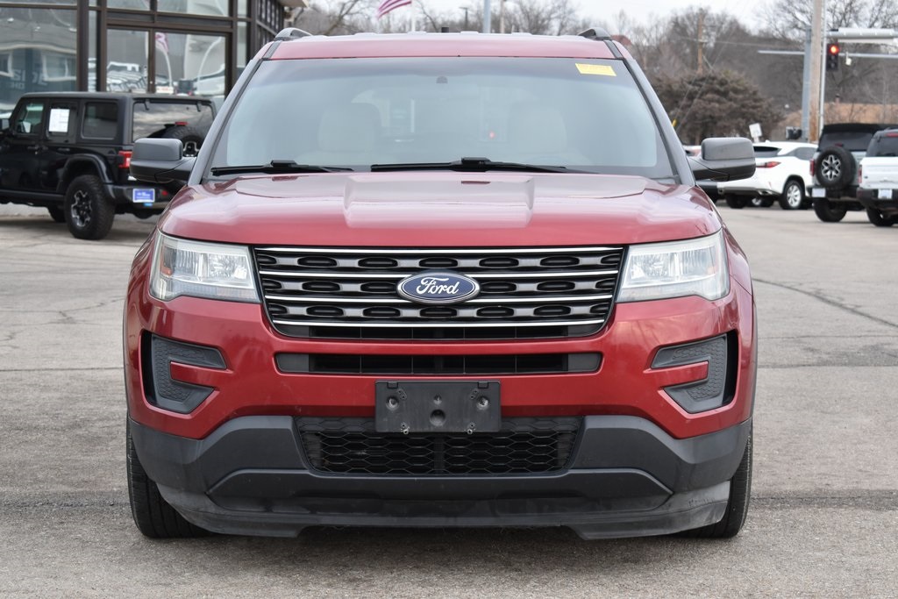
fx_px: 1946
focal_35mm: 78
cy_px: 300
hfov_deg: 26.0
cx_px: 449
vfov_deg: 17.5
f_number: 5.6
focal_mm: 52
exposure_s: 1/100
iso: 400
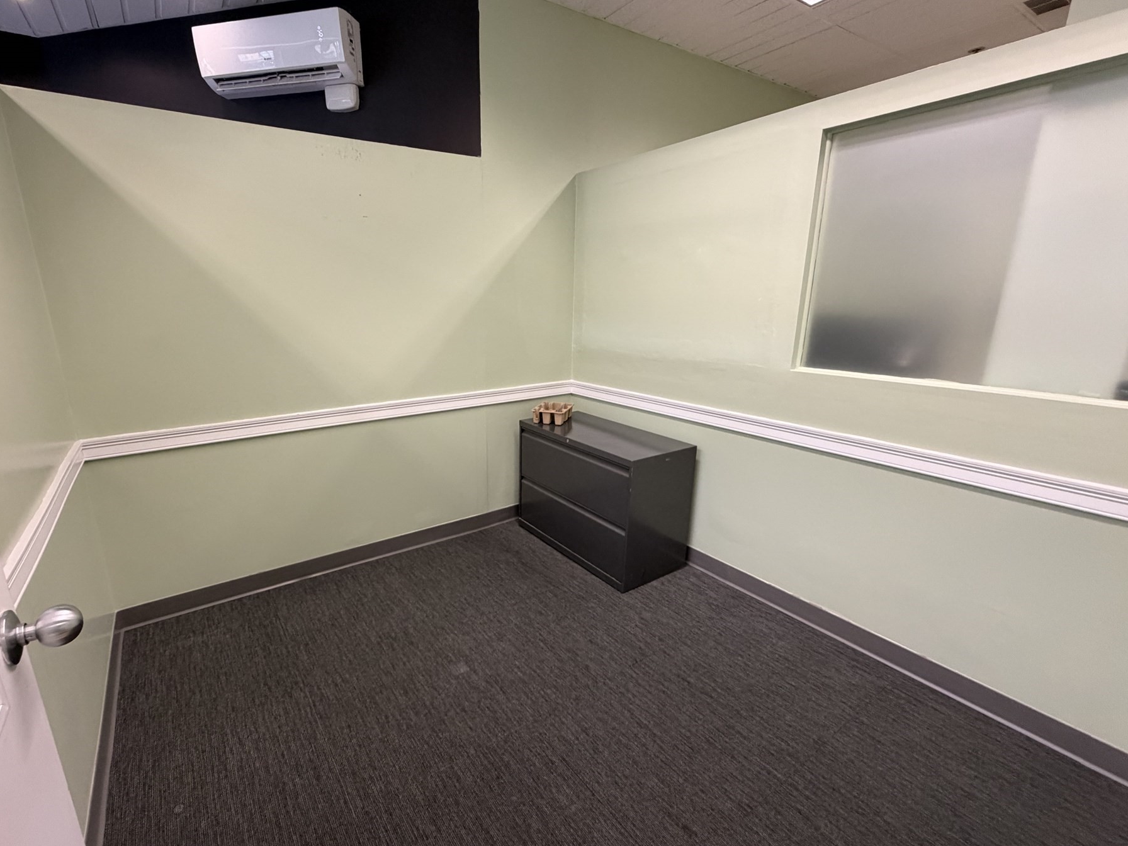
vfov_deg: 78.1
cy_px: 432
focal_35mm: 16
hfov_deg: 94.2
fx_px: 521
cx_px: 507
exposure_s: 1/120
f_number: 2.2
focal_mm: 2.22
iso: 320
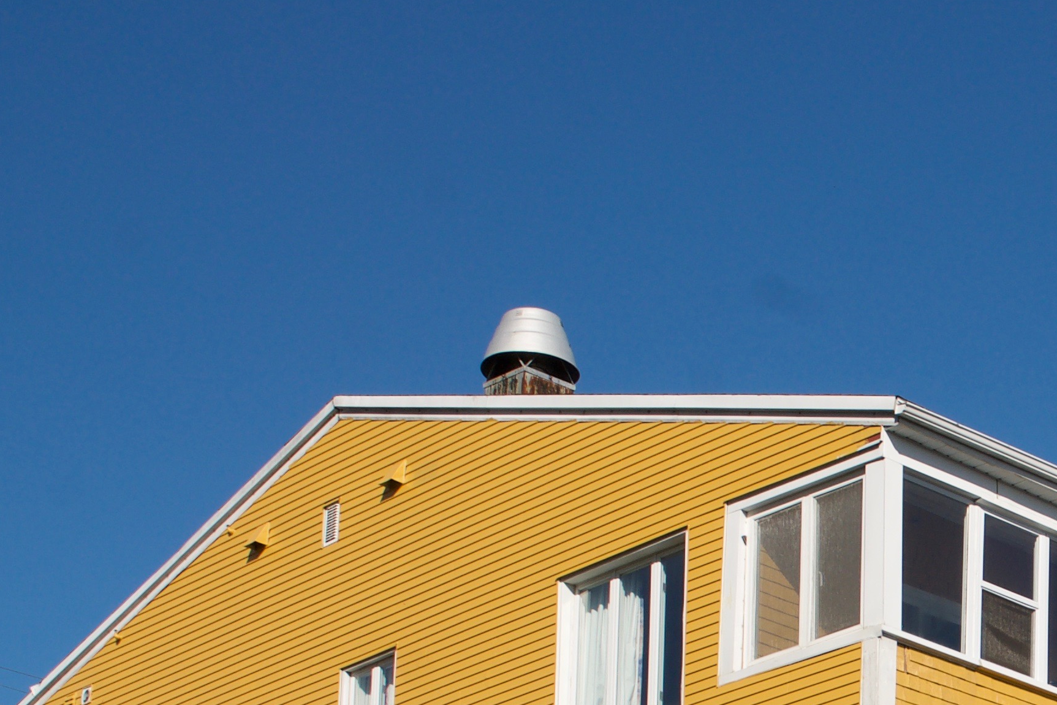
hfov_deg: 19.0
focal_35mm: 104
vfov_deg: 12.9
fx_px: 3053
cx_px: 1109
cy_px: 813
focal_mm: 28
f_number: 11
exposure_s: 1/350
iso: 200
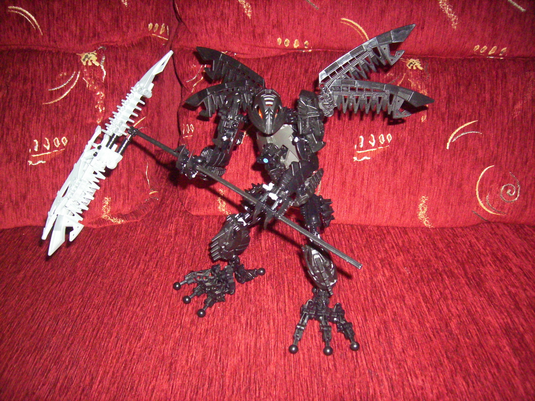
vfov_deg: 44.2
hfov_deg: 56.8
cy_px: 200
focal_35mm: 32
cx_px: 268
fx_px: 495
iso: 400
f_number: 7.1
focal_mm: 5.99
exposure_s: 1/30
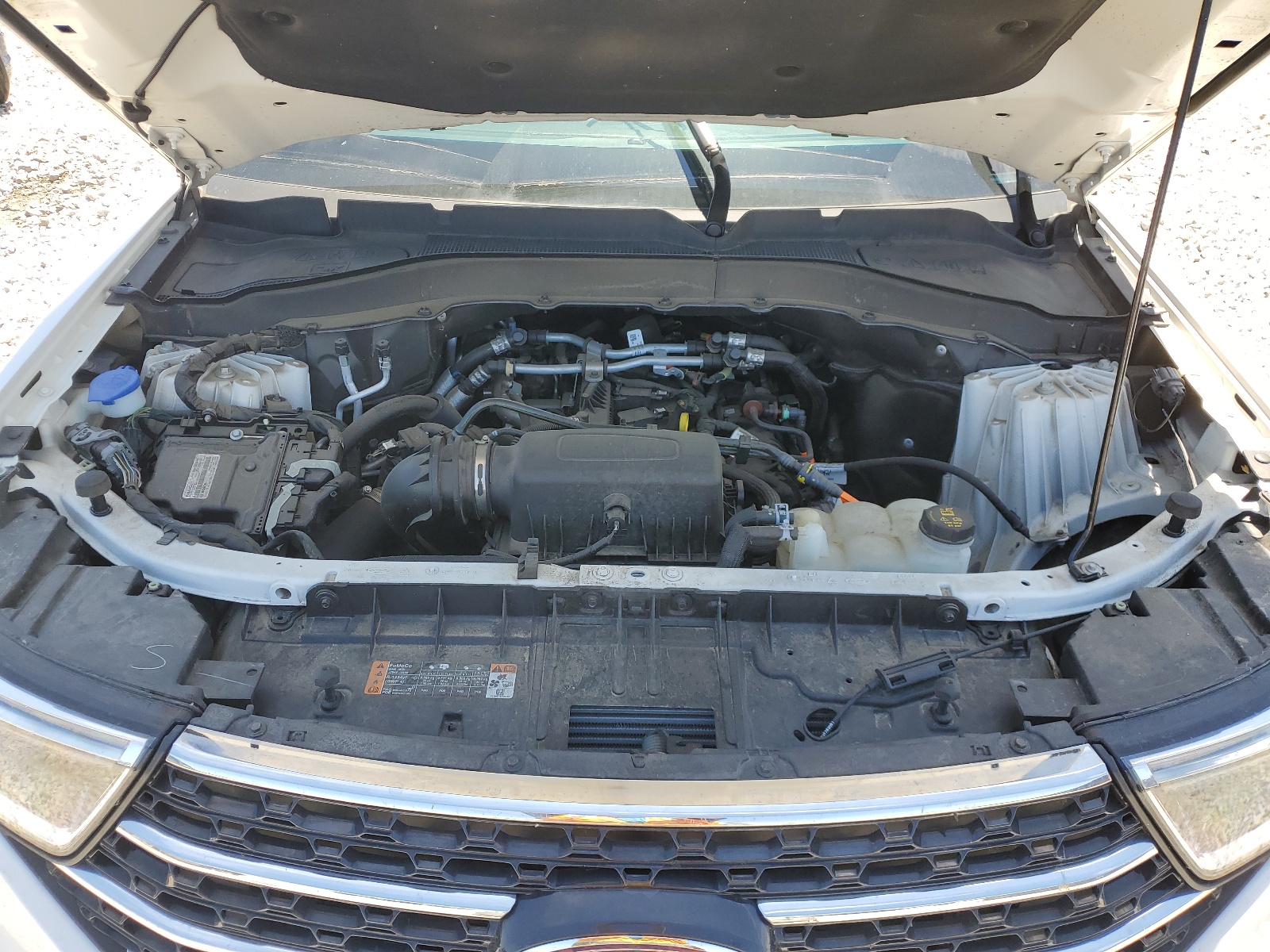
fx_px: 954
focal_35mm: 26
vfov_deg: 53.1
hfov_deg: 67.3
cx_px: 635
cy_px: 476
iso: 50
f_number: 1.5
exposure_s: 1/625
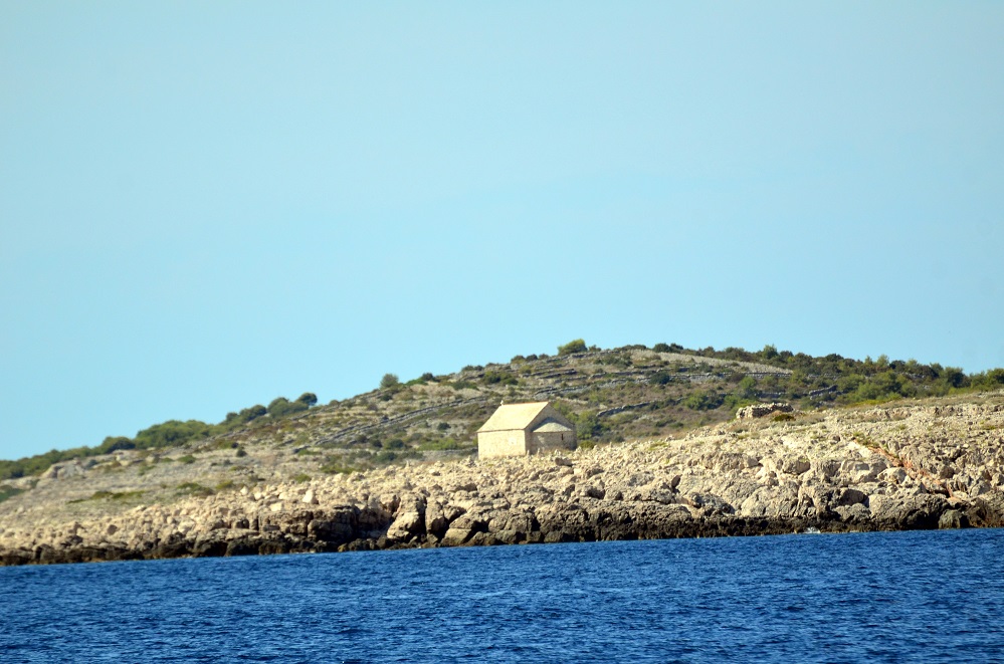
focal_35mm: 450
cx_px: 502
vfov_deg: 3.0
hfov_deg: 4.6
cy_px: 332
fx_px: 12520
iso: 640
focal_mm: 300
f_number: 5.6
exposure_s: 1/3200
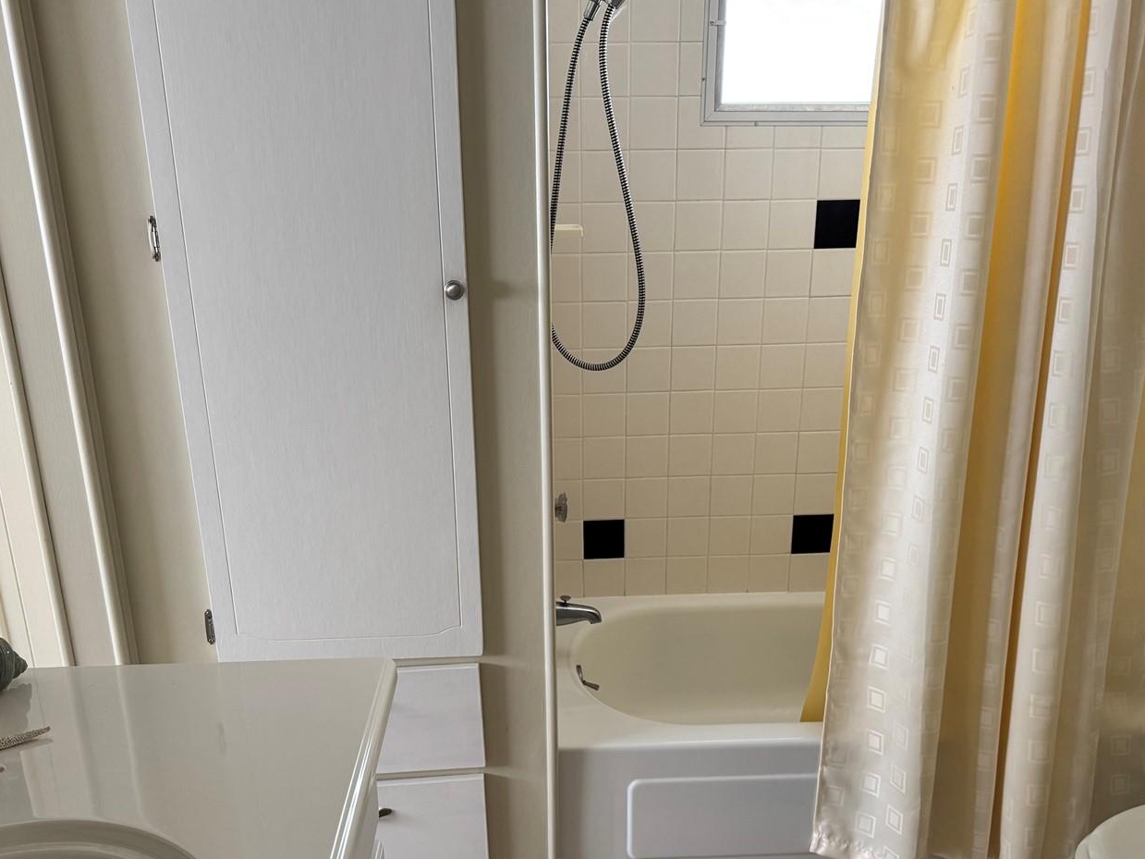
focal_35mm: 31
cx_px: 571
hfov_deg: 58.4
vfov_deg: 45.0
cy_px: 543
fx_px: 1025
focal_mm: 6.76
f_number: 1.78
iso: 200
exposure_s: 1/121
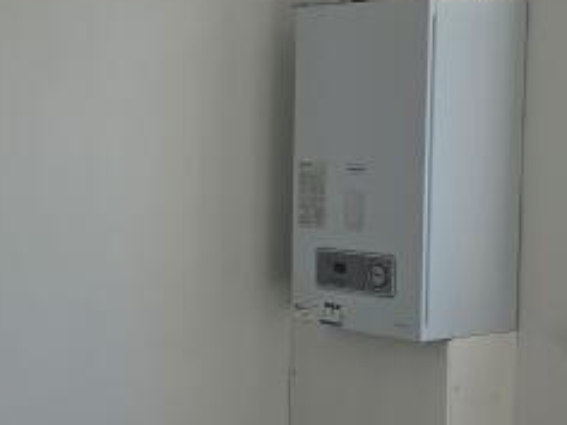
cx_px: 10
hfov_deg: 19.1
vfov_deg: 14.7
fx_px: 1638
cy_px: 310
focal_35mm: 100
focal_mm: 6.3
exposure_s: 1/1983
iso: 80
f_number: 1.7
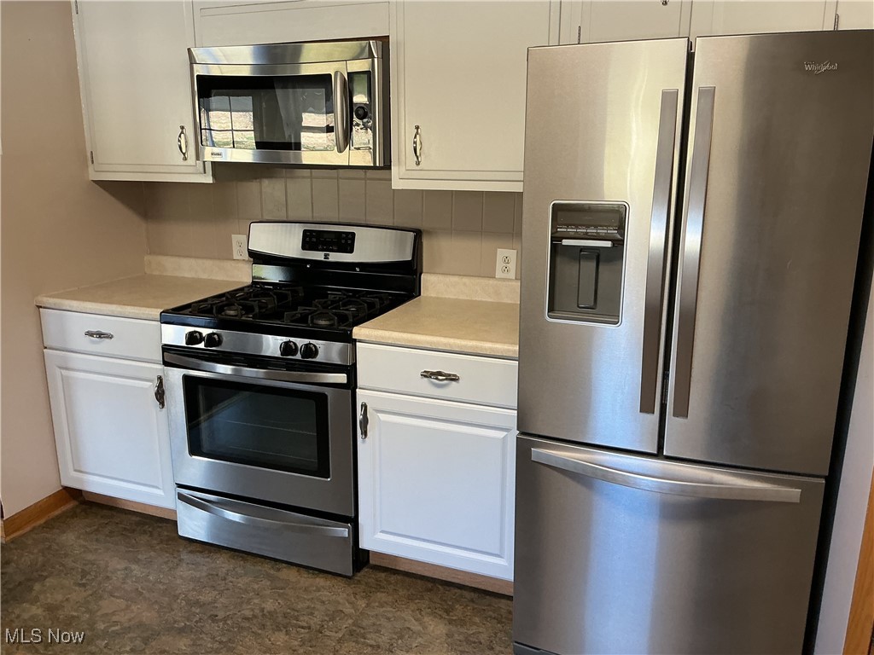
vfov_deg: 48.2
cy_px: 328
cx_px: 437
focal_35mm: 29
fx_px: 732
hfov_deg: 61.7
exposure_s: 1/60
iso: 80
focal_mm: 3
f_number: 1.8
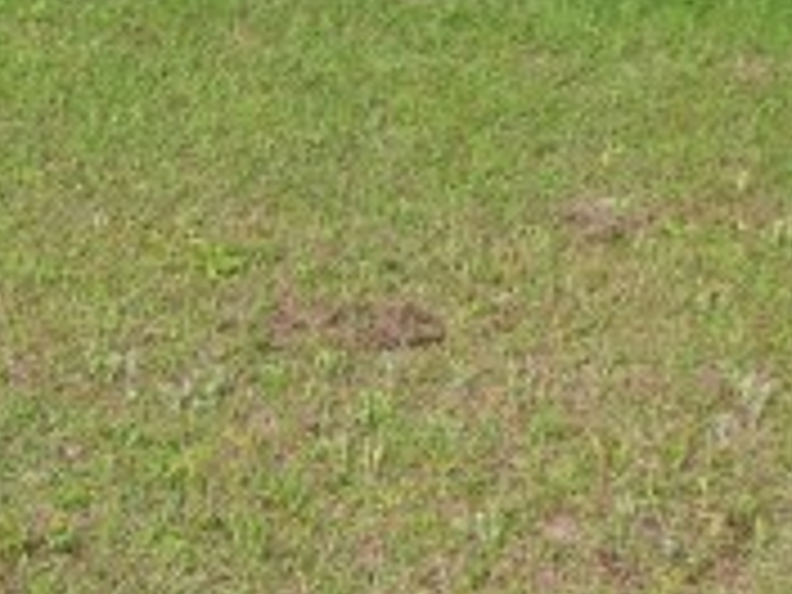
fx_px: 3203
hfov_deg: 14.1
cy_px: -261
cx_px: 324
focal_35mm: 140
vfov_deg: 10.3
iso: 100
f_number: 1.7
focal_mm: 6.72
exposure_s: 1/25
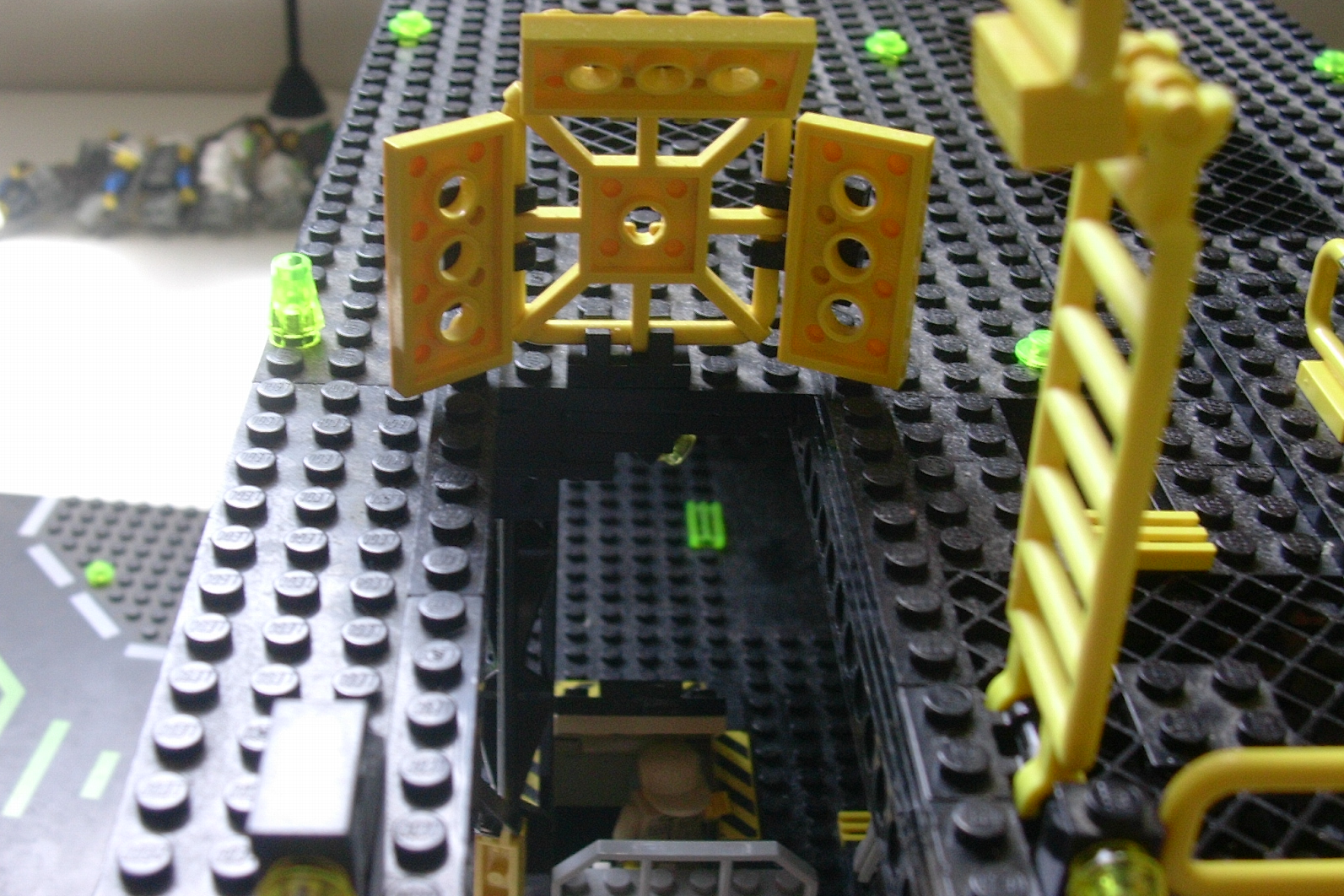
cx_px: 674
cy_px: 430
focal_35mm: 47
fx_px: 1755
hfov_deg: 41.9
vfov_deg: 28.6
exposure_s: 1/35.9
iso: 70
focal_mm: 6.7
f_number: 2.9
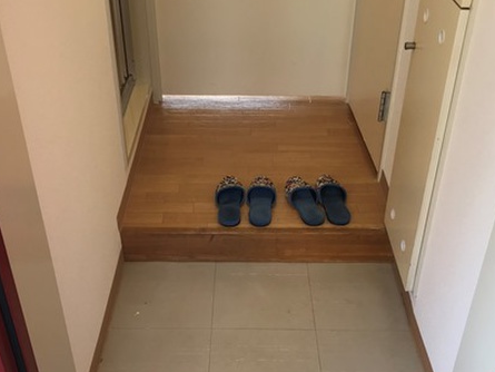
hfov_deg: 42.9
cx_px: 249
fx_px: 629
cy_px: 213
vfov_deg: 32.8
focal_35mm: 44
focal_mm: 3.99
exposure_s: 1/50
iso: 25
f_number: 1.8
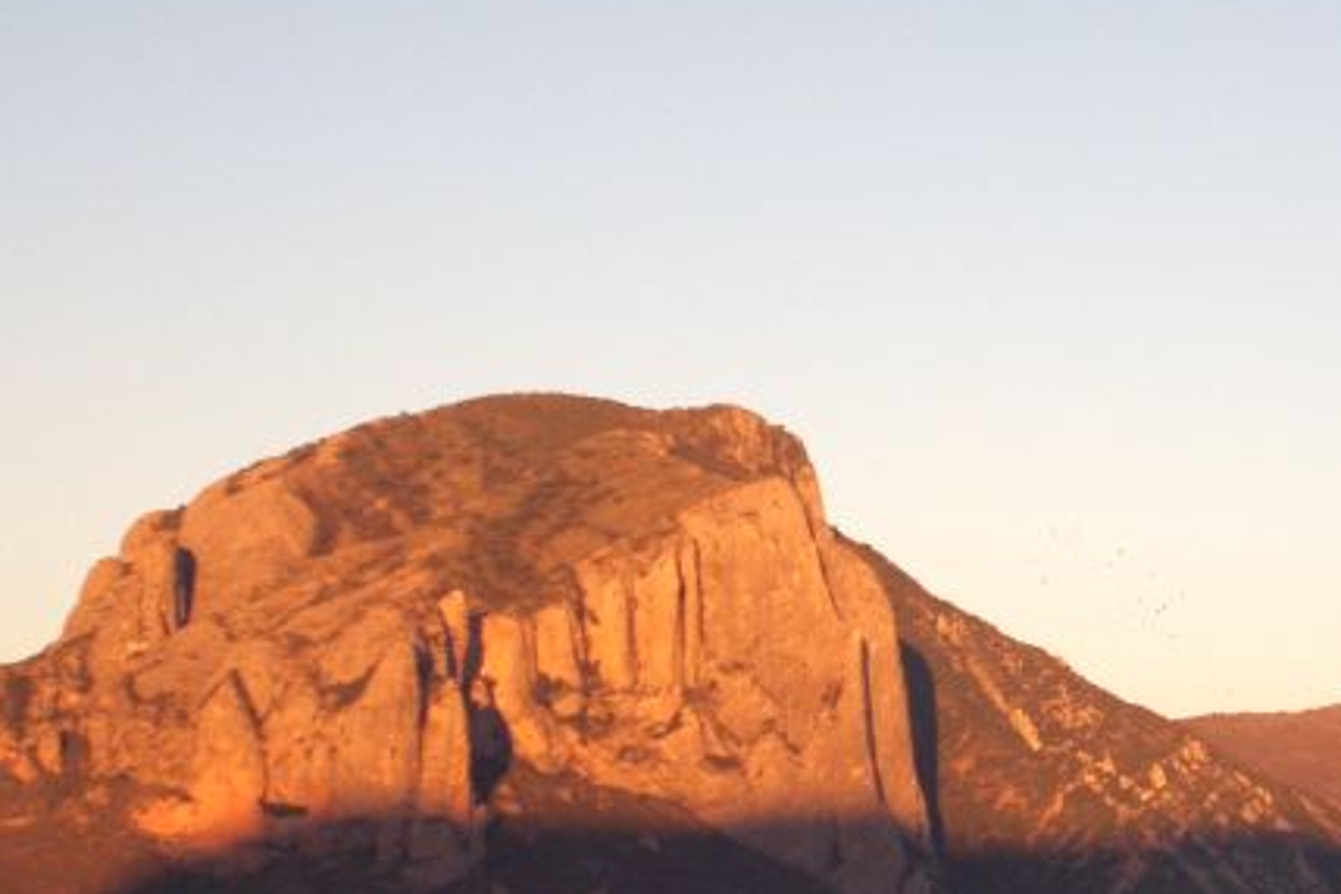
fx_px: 4768
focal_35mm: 128
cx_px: 1088
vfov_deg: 10.7
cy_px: 647
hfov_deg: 15.9
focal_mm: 11.8
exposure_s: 1/200
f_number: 5.3
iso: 100
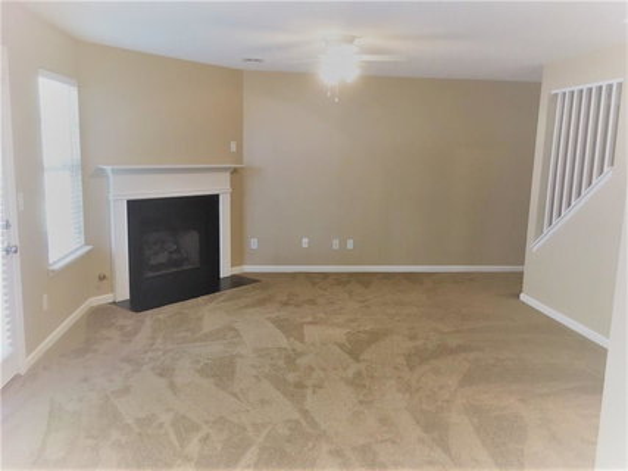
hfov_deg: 61.7
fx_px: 526
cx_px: 314
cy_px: 236
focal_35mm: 29
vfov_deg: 48.2
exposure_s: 1/33
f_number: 2.2
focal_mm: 4.15
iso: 160
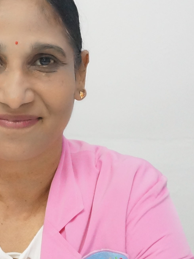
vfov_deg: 22.2
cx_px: -32
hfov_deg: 16.3
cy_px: 48
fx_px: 650
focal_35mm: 87
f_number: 4
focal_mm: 16
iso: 3200
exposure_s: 1/160
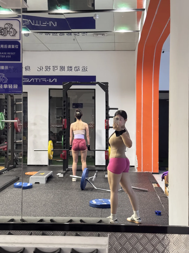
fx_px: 357
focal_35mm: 49
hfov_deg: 29.7
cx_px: 95
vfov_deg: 38.9
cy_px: 125
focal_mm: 6.76
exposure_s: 1/25
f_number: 1.78
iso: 500
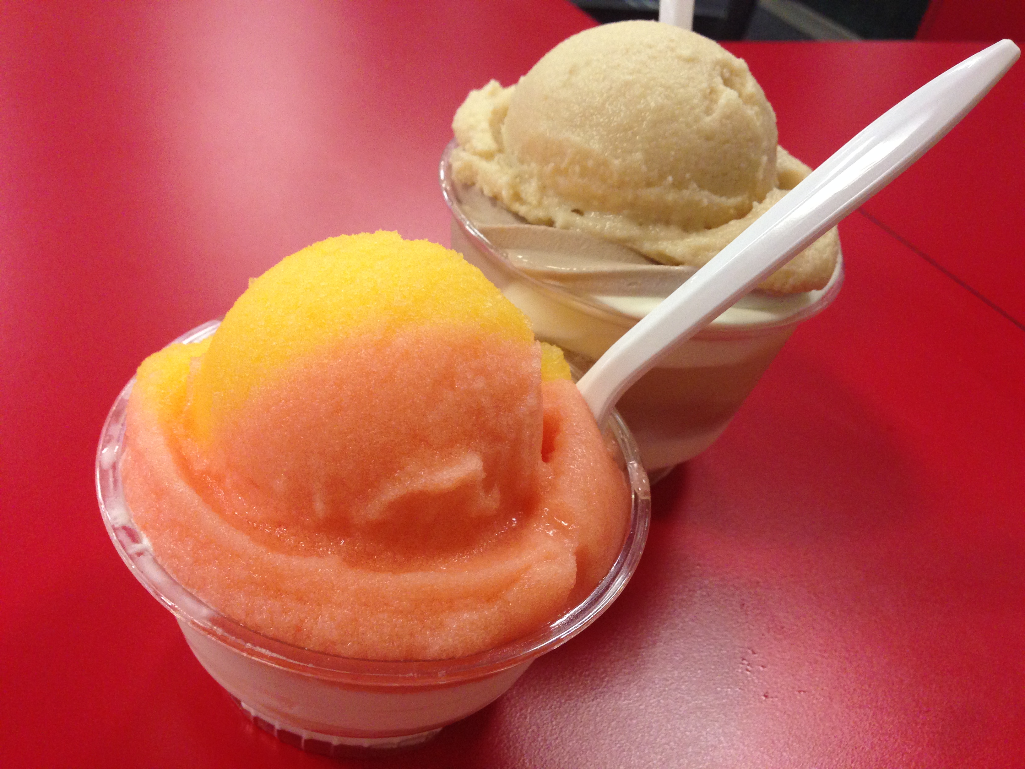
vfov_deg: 42.9
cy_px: 384
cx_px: 512
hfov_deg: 55.4
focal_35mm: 33
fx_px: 977
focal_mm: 4.12
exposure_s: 1/20
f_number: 2.4
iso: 200
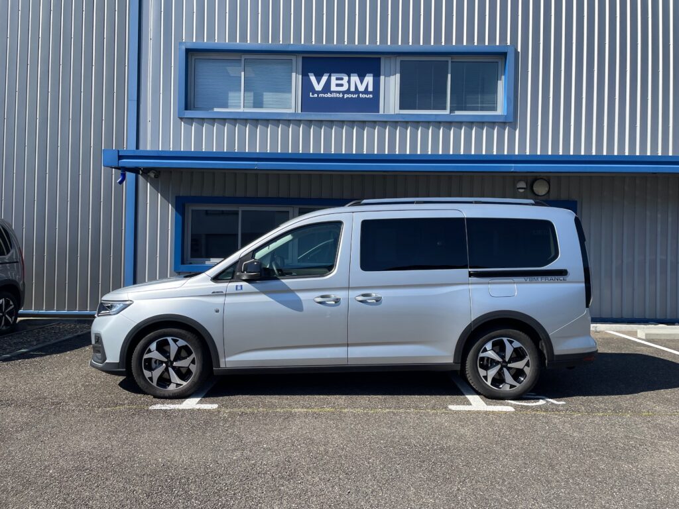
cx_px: 340
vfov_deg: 53.1
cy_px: 254
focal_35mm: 26
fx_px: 510
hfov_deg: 67.3
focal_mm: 4.2
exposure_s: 1/2451
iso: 32
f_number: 1.6
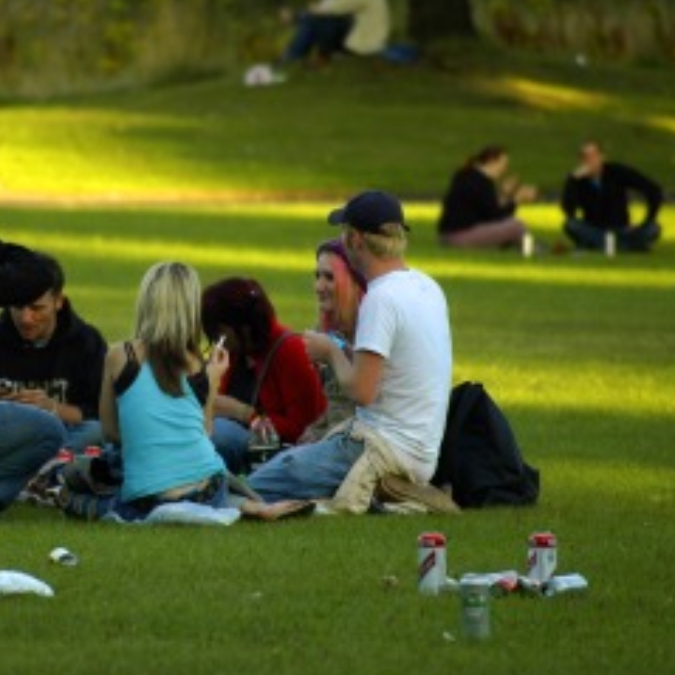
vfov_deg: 3.3
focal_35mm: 532
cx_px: 124
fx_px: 11737
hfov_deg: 3.3
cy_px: 322
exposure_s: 1/125
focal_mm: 250
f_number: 6.3
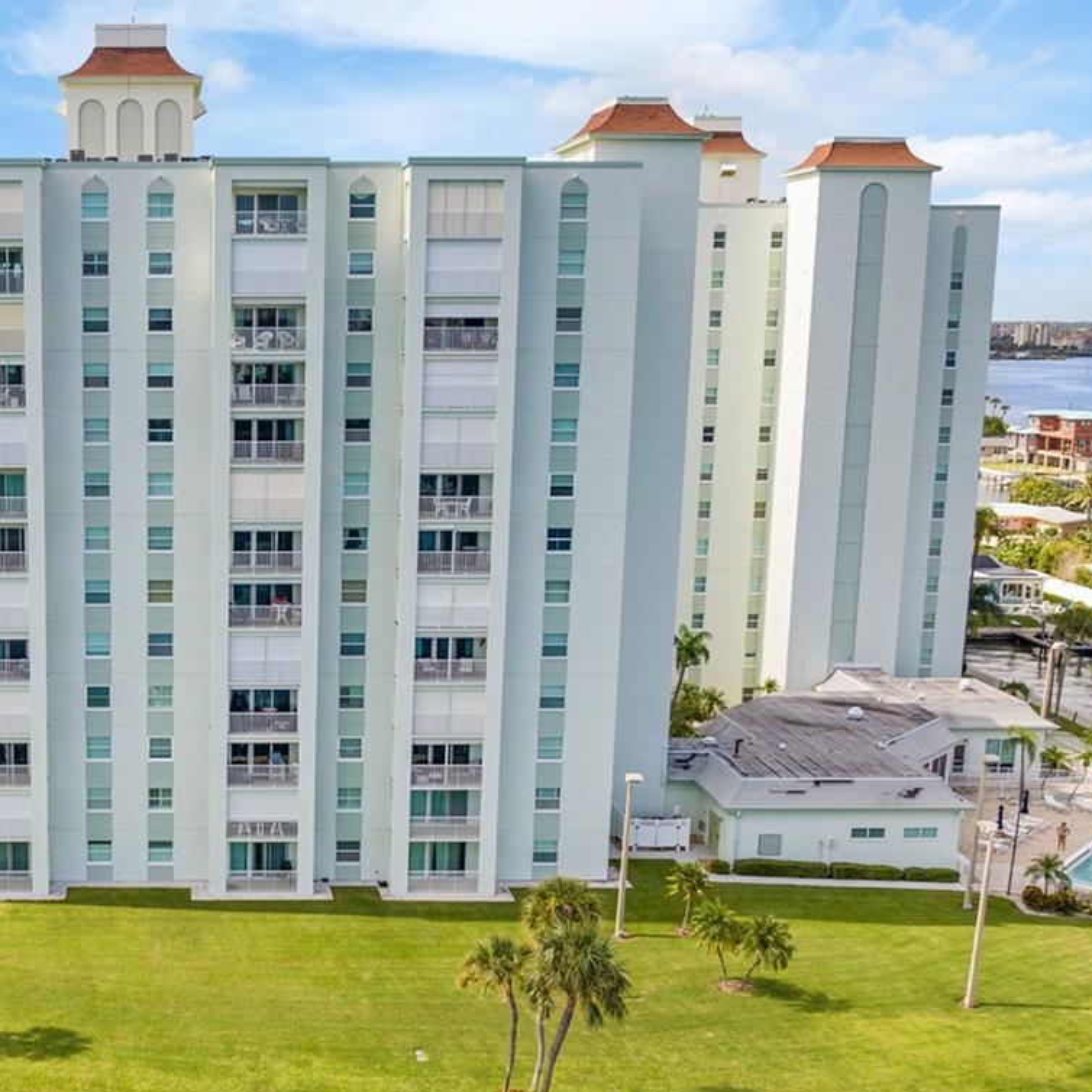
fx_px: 1606
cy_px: 635
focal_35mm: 45
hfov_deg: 35.6
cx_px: 139
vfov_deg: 37.5
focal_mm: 12.29
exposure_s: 1/80
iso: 100
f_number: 2.8
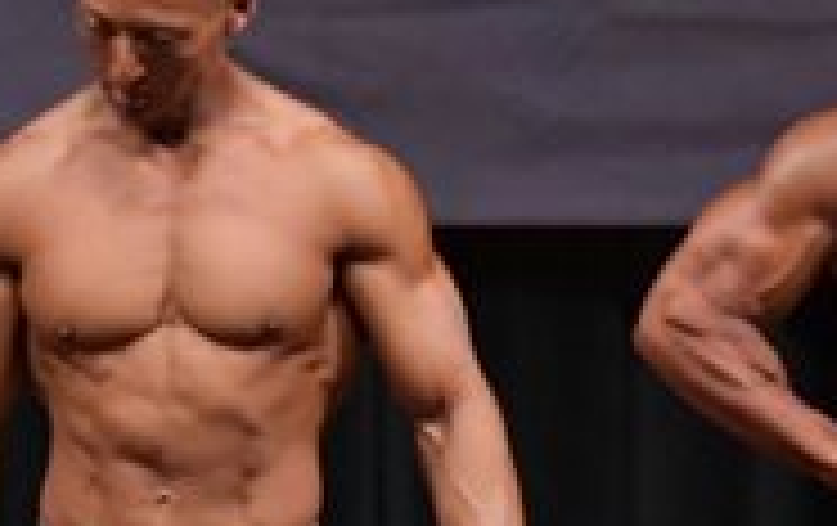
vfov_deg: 1.4
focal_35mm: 919
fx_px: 21001
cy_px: 513
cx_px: -218
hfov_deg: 2.3
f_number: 5.6
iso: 6400
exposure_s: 1/400
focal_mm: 145
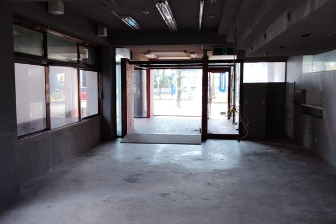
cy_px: 104
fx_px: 289
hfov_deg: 60.3
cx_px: 167
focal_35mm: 31
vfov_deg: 42.3
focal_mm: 4.25
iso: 60
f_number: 1.8
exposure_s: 1/50
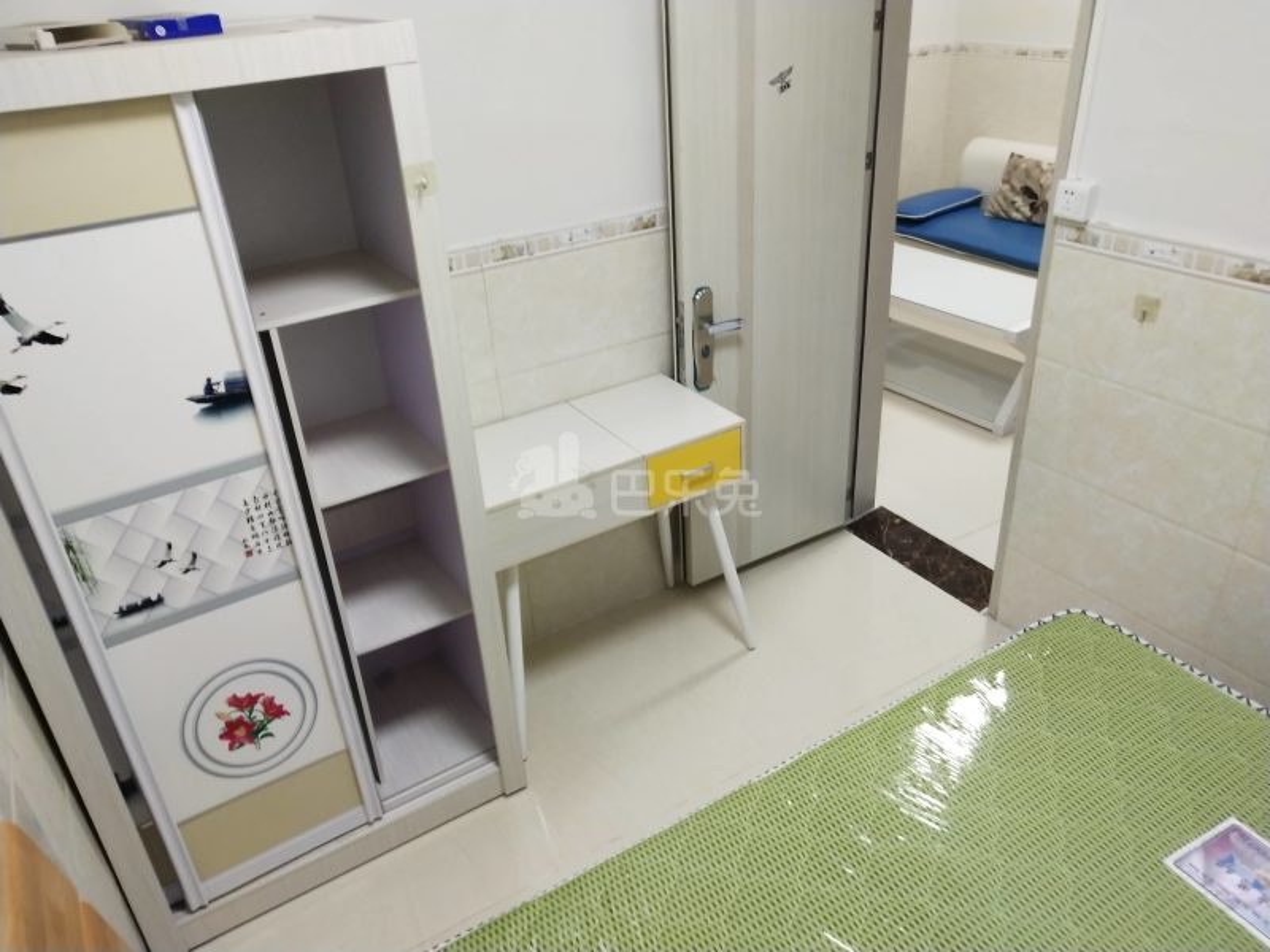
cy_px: 476
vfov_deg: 46.8
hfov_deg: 60.0
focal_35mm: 30
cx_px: 635
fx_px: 1101
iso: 292
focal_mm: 3.95
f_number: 1.8
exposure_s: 1/50
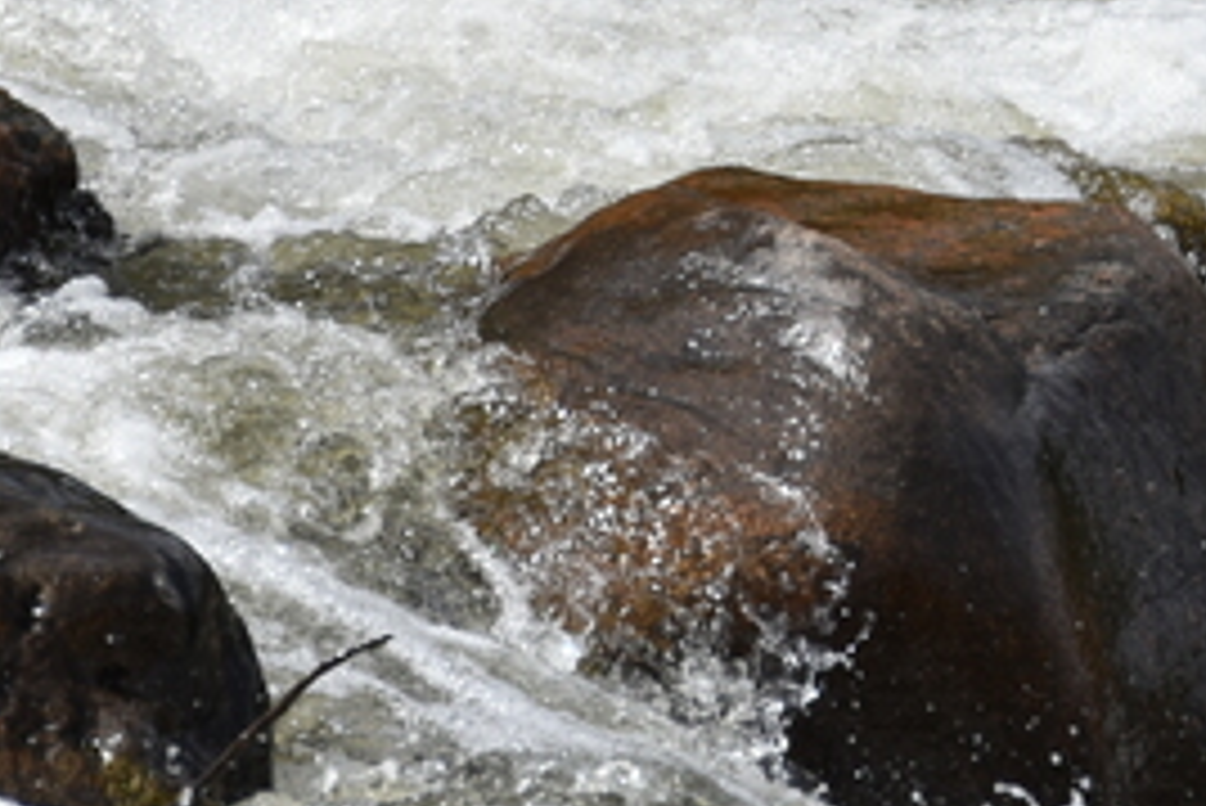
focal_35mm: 1098
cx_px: 1400
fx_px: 36801
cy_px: -468
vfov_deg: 1.3
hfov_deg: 1.9
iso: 100
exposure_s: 1/500
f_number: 9
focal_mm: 230
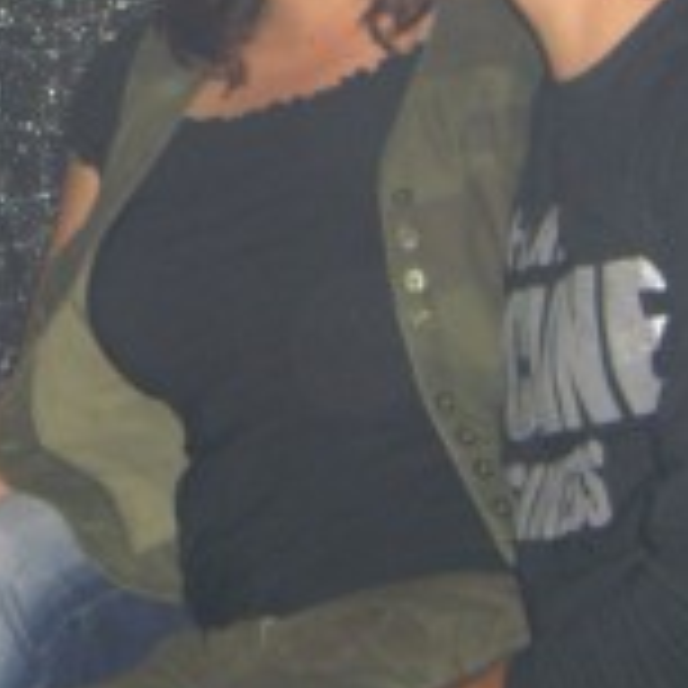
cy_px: -126
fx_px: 2968
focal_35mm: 132
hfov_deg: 12.9
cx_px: -135
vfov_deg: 12.9
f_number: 2.8
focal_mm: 7.9
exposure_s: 1/60
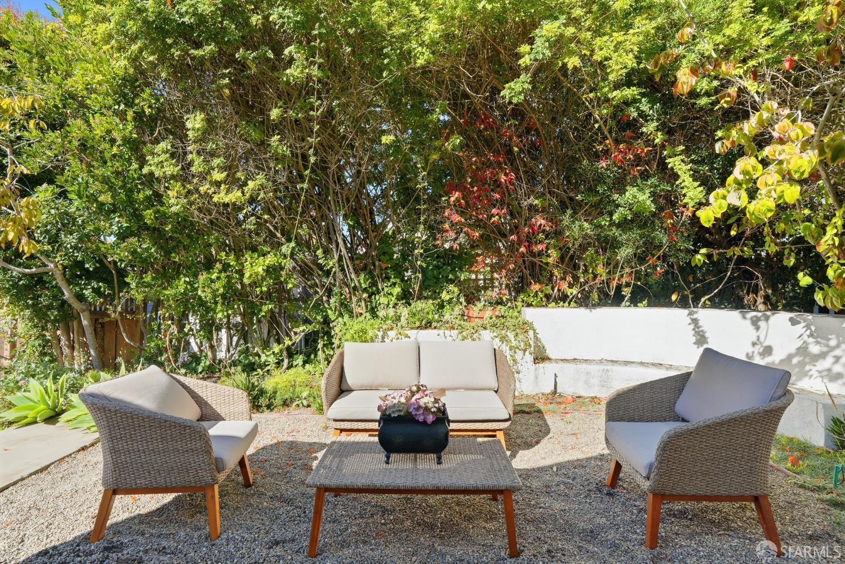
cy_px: 282
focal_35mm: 16
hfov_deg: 96.7
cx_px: 422
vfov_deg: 73.7
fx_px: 376
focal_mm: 16
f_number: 9
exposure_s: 1/4000
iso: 250
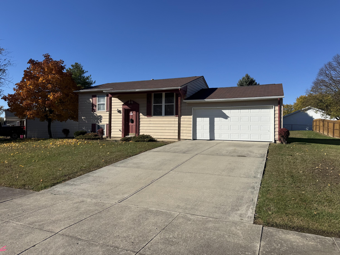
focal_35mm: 24
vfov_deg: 56.8
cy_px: 128
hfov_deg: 71.6
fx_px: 236
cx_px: 170
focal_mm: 6.76
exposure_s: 1/7092
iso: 80
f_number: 1.78
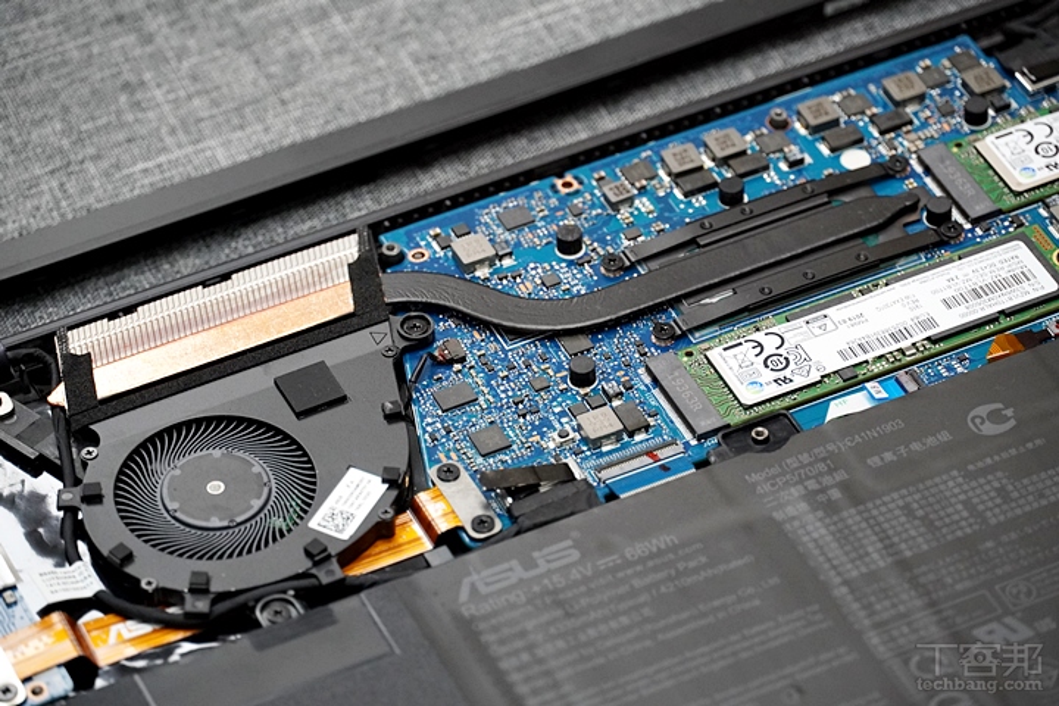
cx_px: 530
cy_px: 353
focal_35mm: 158
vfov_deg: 8.7
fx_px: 4633
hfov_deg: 13.0
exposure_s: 1/200
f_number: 5.6
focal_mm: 105
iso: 2000
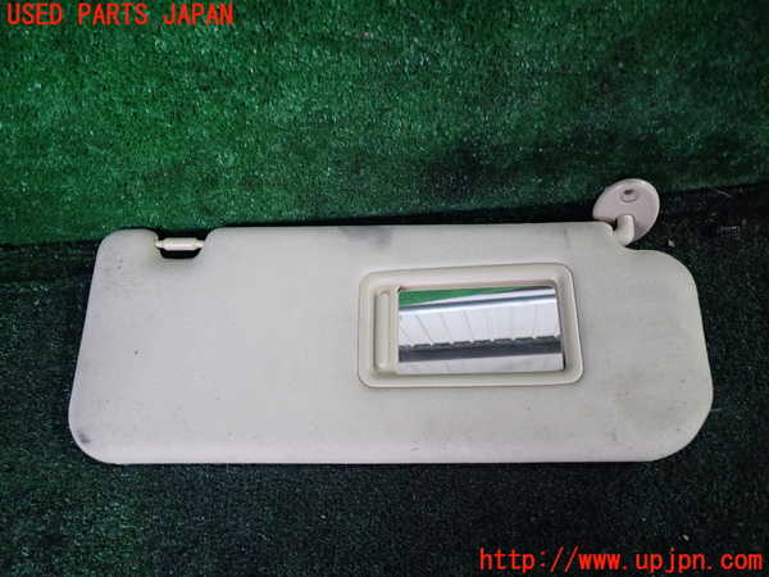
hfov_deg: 69.4
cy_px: 288
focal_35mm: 25
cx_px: 384
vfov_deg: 54.9
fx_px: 555
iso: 400
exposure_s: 1/30
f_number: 2
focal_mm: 4.5
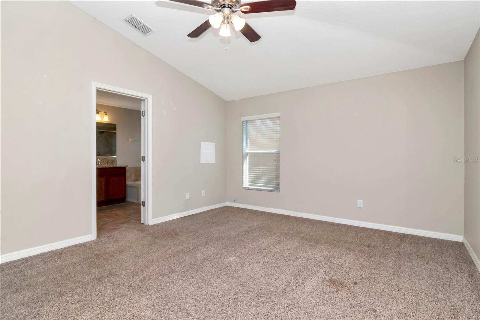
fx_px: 220
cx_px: 240
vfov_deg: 72.0
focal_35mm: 16
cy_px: 160
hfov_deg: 95.0
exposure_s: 1/100
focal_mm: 11
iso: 1000
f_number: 16
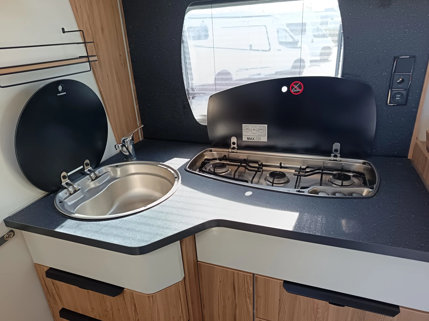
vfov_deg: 56.8
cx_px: 214
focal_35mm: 24
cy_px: 160
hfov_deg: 71.6
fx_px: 297
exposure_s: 1/100
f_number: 1.75
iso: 519
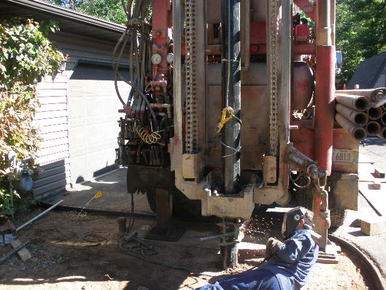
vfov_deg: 39.7
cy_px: 145
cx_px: 193
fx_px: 401
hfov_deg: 51.4
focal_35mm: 36
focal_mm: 6.3
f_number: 3.5
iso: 64
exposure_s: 1/80
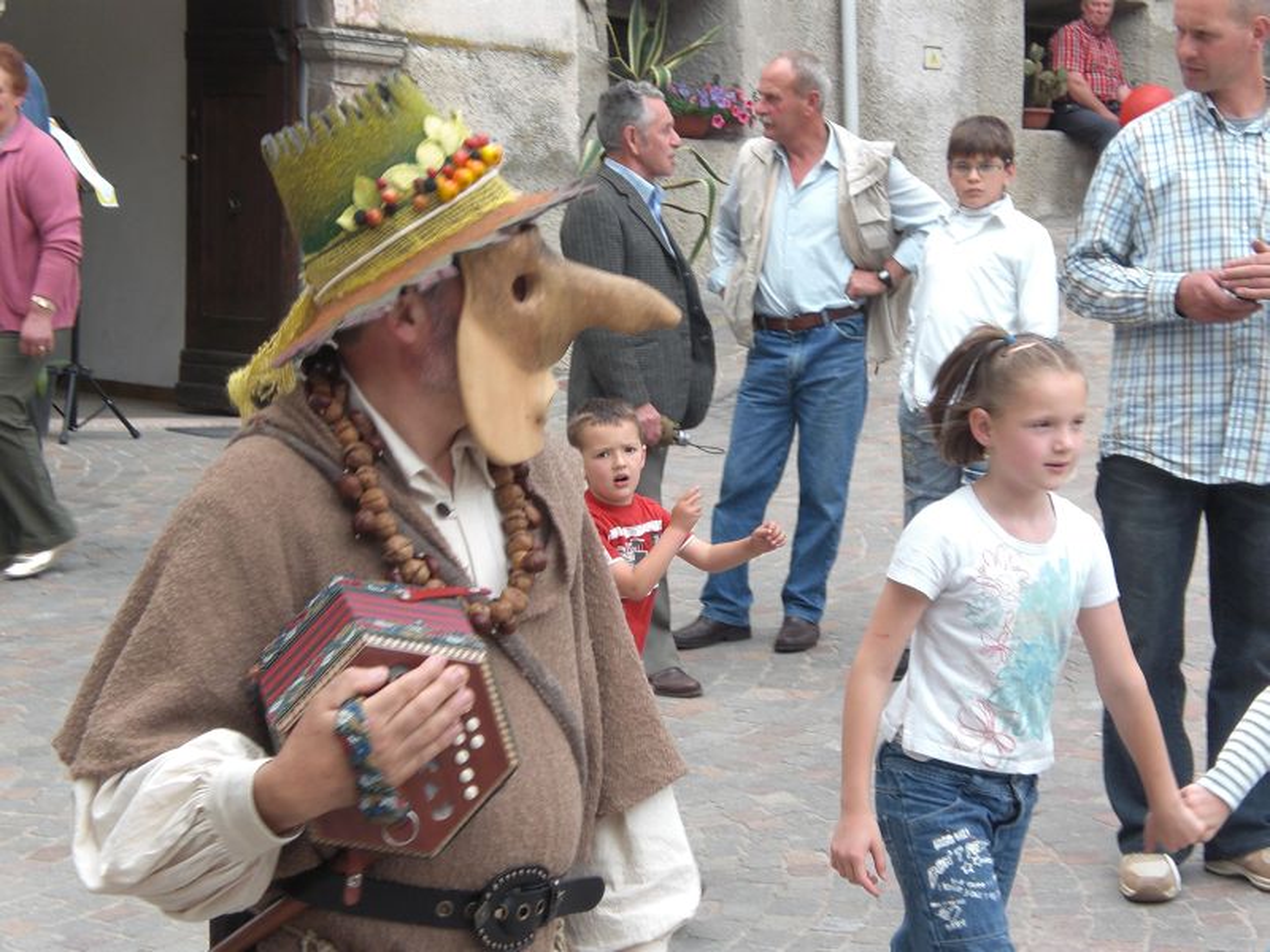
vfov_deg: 17.8
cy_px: 476
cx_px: 635
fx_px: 3045
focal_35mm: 83
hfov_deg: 23.6
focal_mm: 14.49
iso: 100
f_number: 5
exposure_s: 1/100
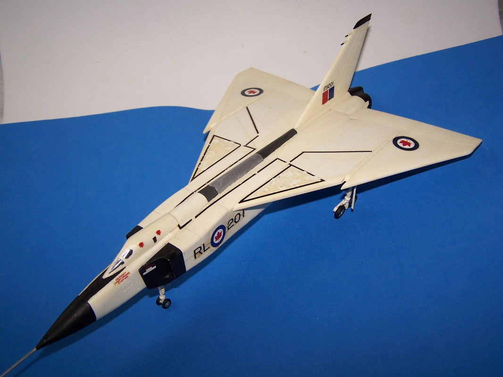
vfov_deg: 37.7
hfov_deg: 49.0
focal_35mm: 38
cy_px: 188
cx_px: 252
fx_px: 552
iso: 80
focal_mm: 6.3
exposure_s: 1/60
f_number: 2.8
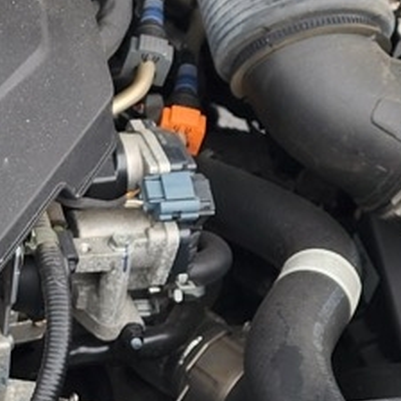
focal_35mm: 109
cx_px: -177
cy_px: 166
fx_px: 1429
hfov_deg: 15.0
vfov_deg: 16.0
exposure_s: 1/180
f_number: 1.8
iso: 80
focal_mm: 6.4
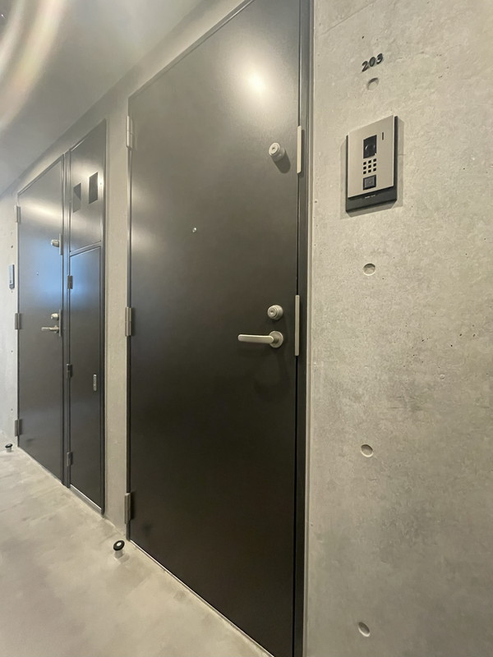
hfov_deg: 85.7
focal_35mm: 14
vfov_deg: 102.1
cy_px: 328
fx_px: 266
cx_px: 246
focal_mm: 1.55
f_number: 2.4
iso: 1250
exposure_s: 1/50
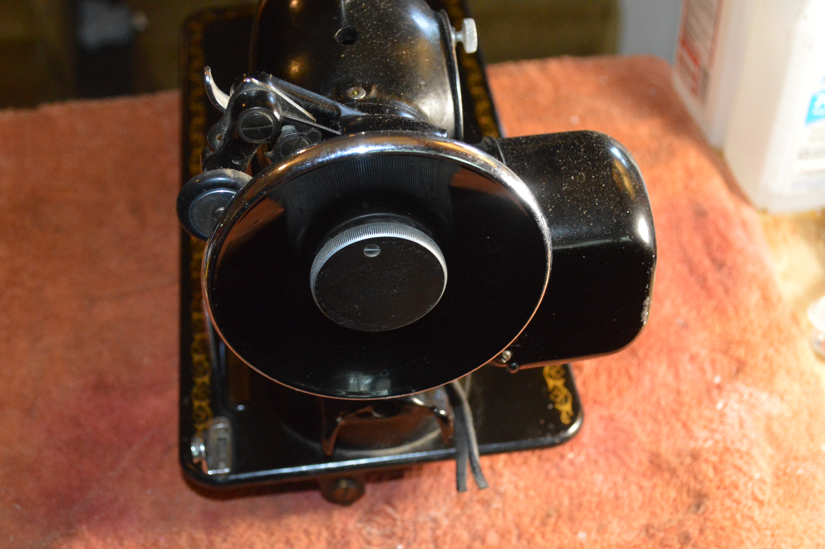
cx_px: 412
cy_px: 274
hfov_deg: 35.1
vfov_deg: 23.7
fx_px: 1305
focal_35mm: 57
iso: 3200
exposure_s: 1/60
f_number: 5
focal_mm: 38
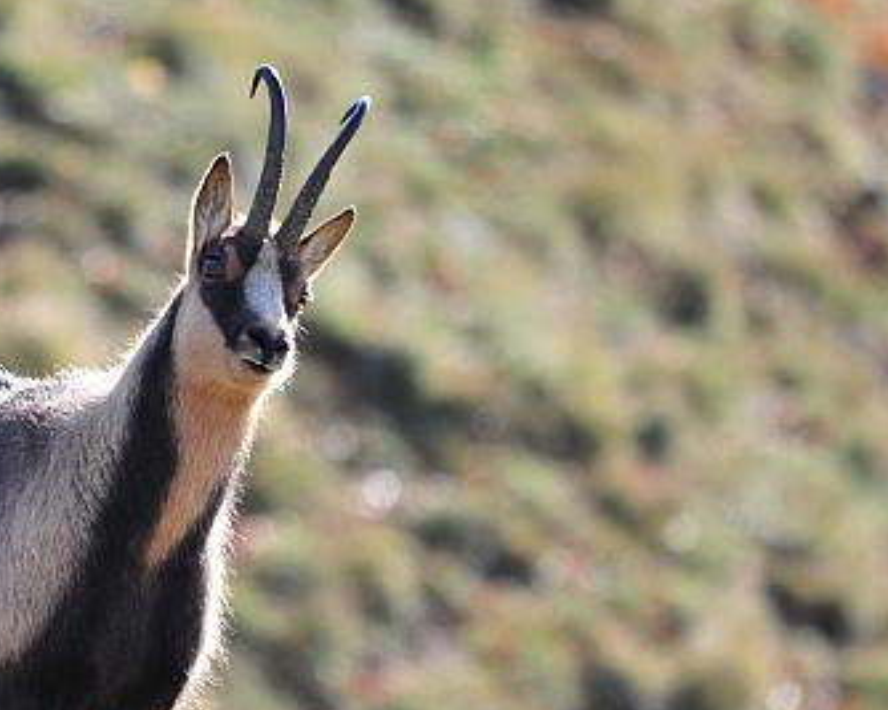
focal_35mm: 1264
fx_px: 33210
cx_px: 218
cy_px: 512
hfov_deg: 1.5
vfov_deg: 1.2
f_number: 8
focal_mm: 500
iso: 320
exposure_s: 1/250
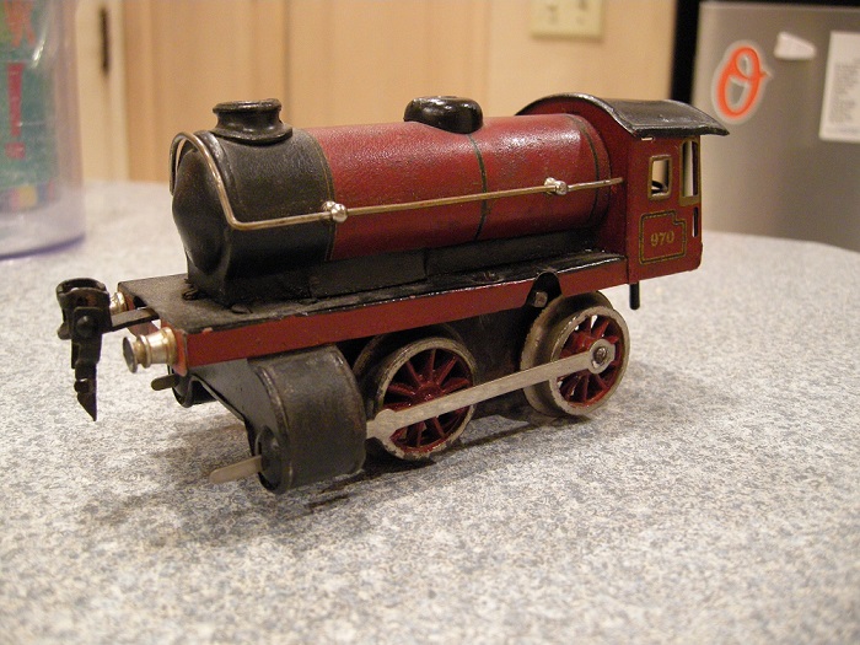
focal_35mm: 35
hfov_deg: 52.6
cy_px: 322
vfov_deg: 40.7
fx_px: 870
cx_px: 430
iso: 400
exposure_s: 1/14.2
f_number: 2.7
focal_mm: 7.5
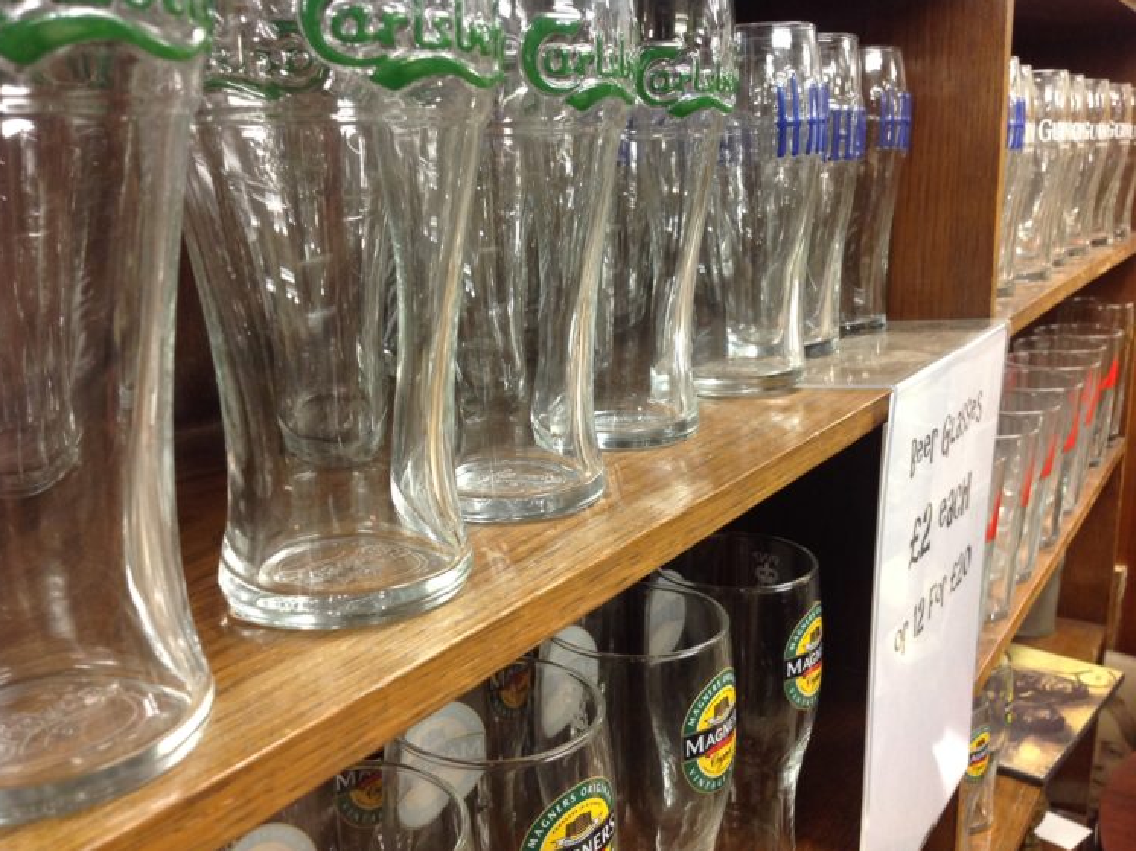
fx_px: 1181
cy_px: 432
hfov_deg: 51.4
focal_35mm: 36
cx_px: 577
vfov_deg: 39.6
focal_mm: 4.28
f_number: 2.4
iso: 125
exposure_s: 1/17
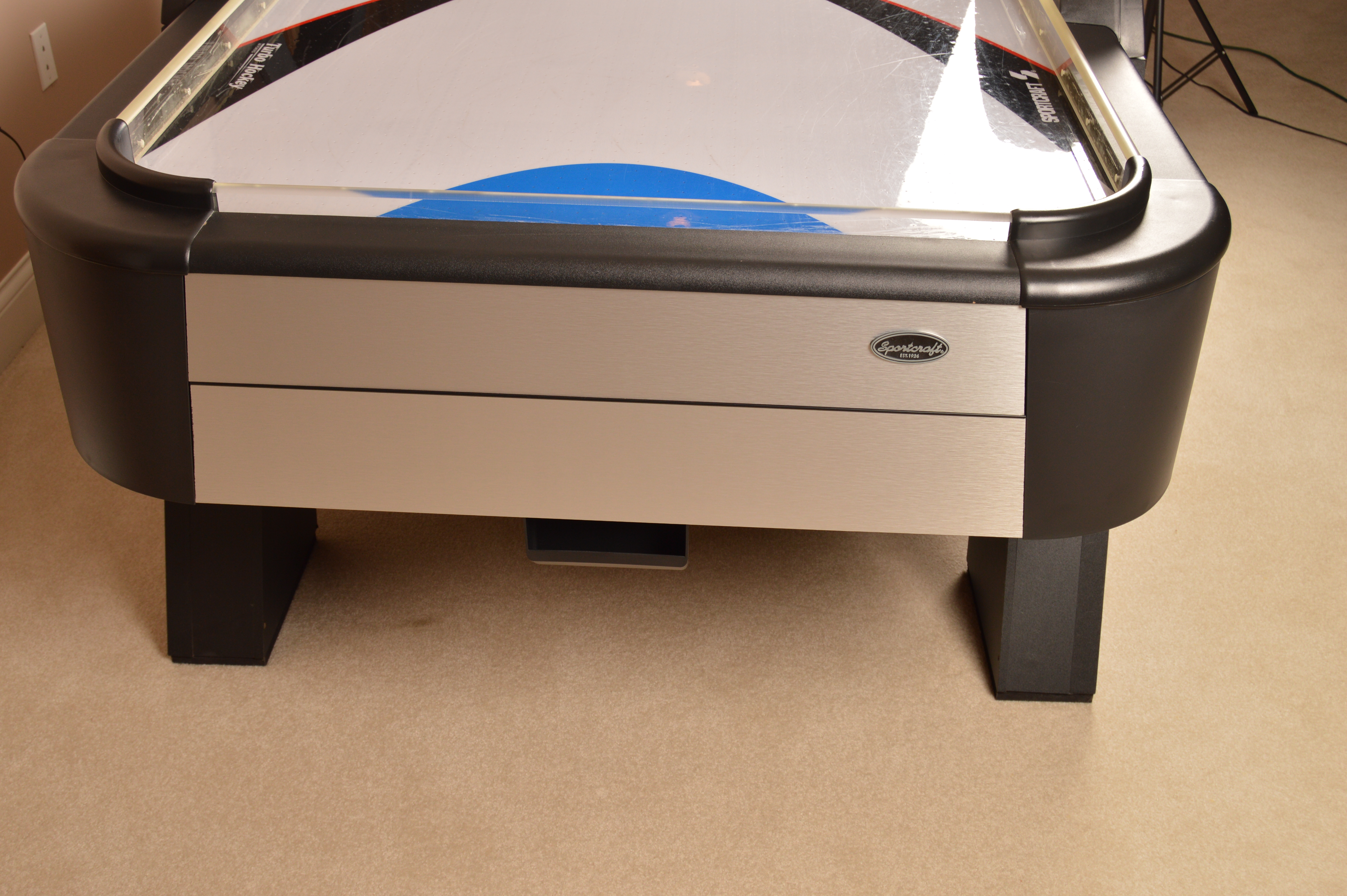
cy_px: 448
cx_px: 674
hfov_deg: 49.6
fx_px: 1458
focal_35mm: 39
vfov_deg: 34.1
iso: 200
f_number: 6.3
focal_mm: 26
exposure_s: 1/160
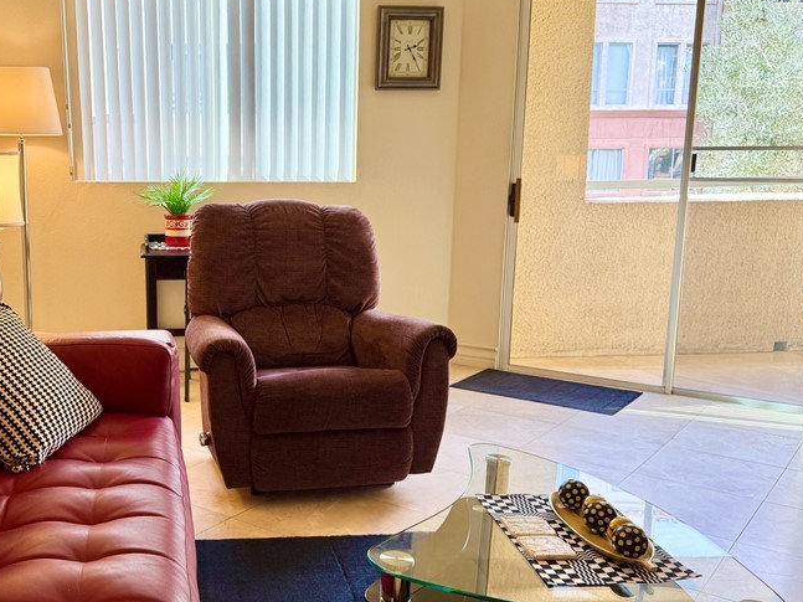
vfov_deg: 37.7
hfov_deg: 47.8
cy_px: 324
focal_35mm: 38
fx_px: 881
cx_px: 243
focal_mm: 6.76
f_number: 1.78
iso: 64
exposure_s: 1/120
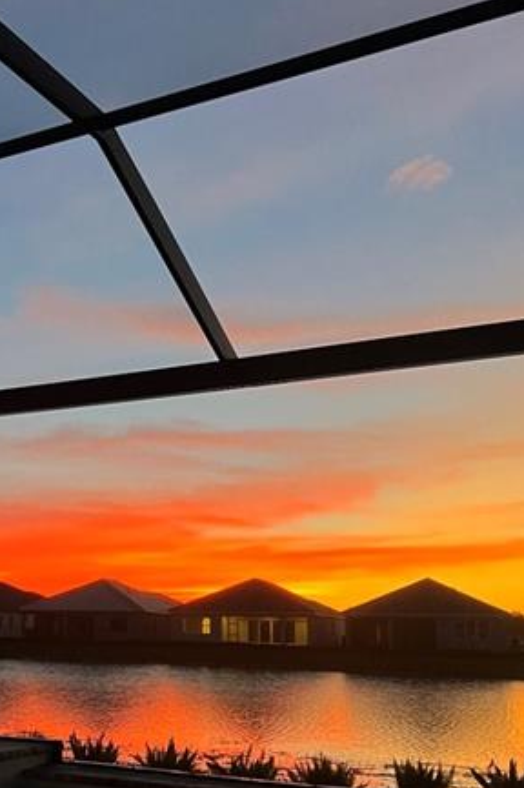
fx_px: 1050
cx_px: 40
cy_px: 519
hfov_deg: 26.9
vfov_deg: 40.7
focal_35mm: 48
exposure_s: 1/60
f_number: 1.5
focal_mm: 5.7
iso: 500
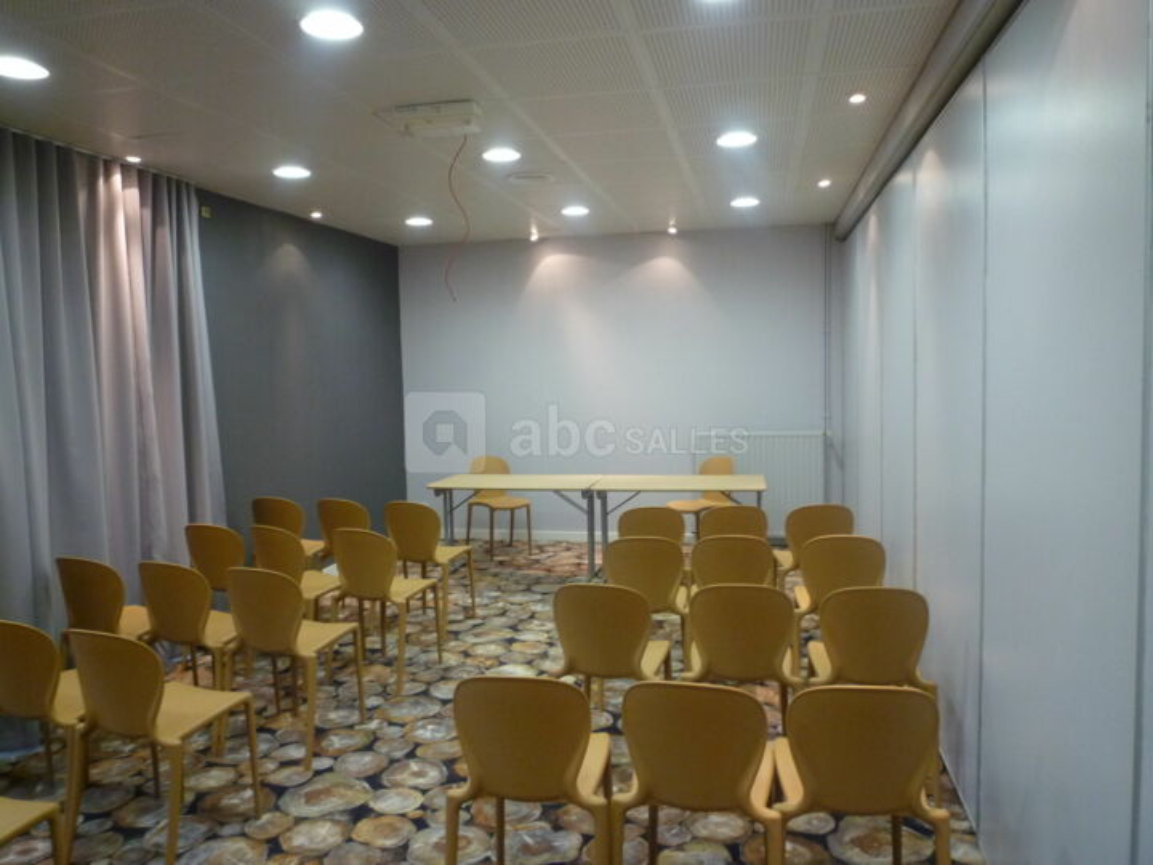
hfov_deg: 69.4
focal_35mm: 25
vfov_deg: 54.9
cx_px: 576
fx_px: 833
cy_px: 432
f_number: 2.8
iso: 250
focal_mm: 4.4
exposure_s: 1/30
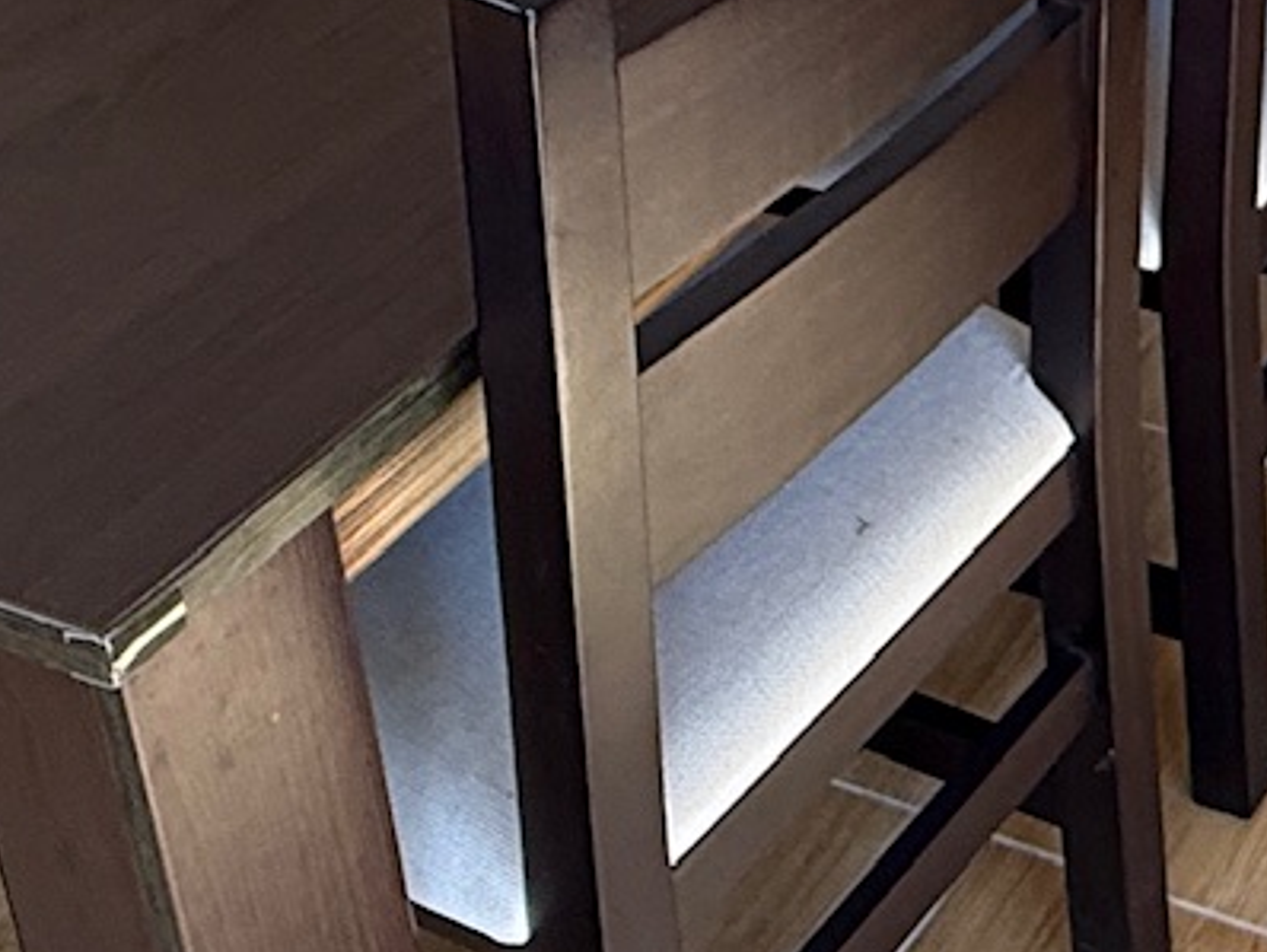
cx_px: 1659
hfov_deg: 23.7
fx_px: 2637
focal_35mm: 72
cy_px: -509
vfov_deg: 18.1
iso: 80
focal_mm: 2.22
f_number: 2.2
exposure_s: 1/99
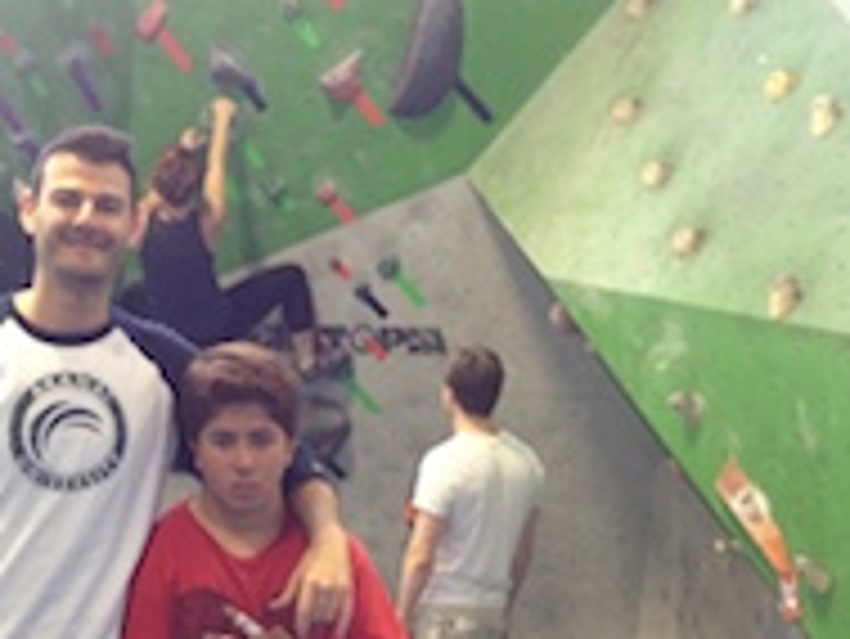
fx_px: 1818
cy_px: 603
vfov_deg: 19.5
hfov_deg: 26.2
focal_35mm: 74
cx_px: 288
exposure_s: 1/20
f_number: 2.4
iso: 160
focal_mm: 4.28
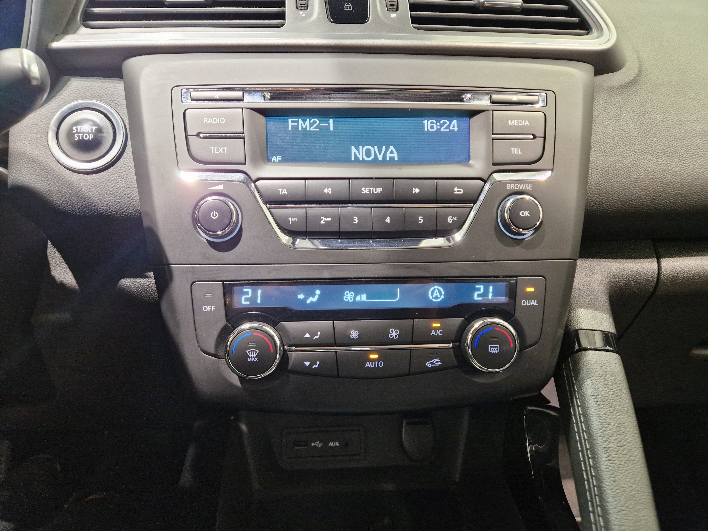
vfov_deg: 58.9
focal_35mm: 23
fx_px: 470
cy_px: 266
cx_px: 354
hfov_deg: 73.9
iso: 800
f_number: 1.8
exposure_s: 1/100
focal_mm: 5.4
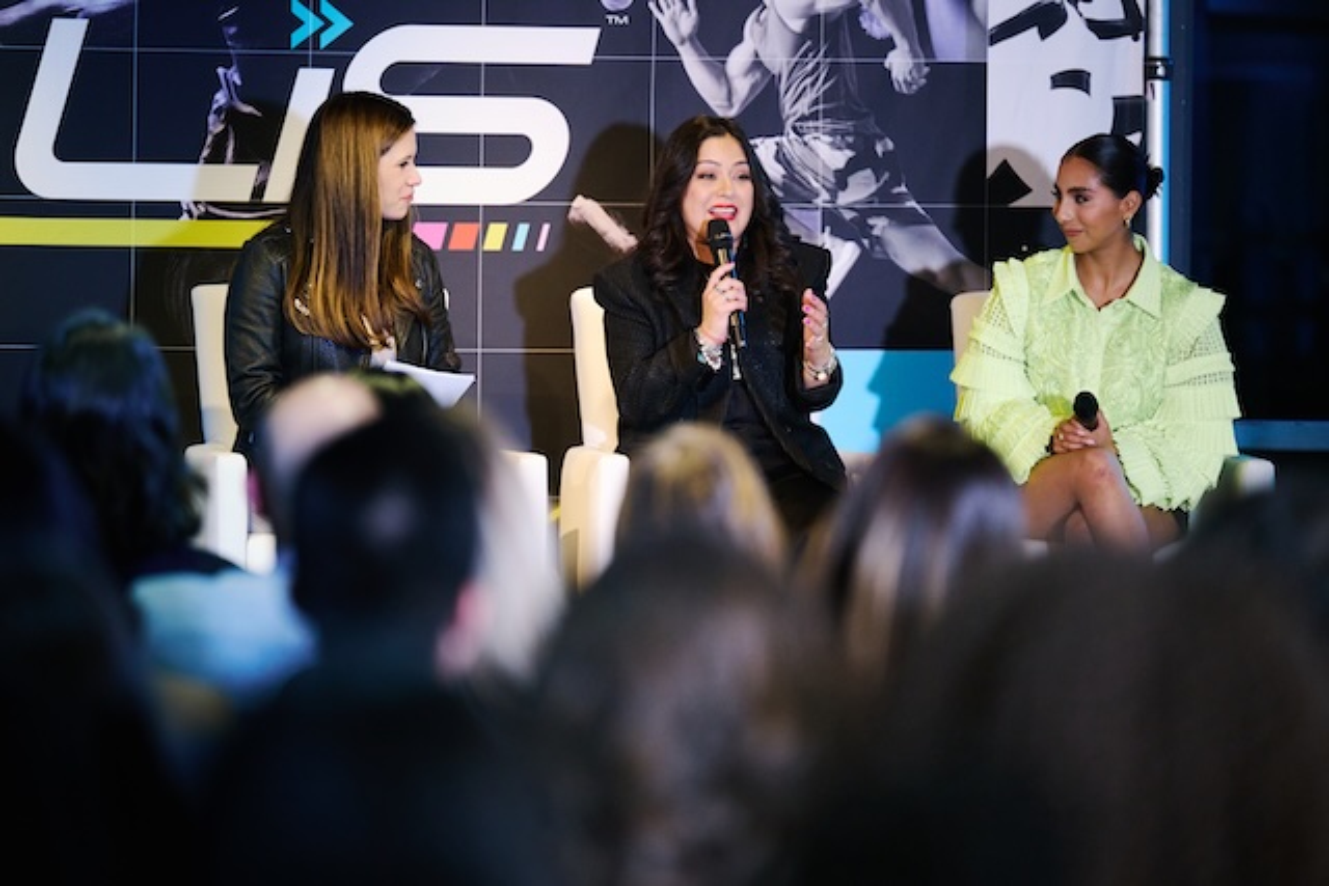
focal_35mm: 200
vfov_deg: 6.9
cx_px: 664
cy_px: 443
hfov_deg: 10.3
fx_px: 7385
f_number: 2.8
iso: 6400
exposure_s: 1/250
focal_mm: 200
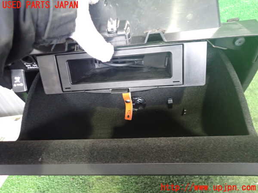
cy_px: 96
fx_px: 186
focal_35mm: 25
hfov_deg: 69.4
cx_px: 129
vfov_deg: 54.9
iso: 800
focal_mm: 4.5
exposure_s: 1/30
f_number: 2
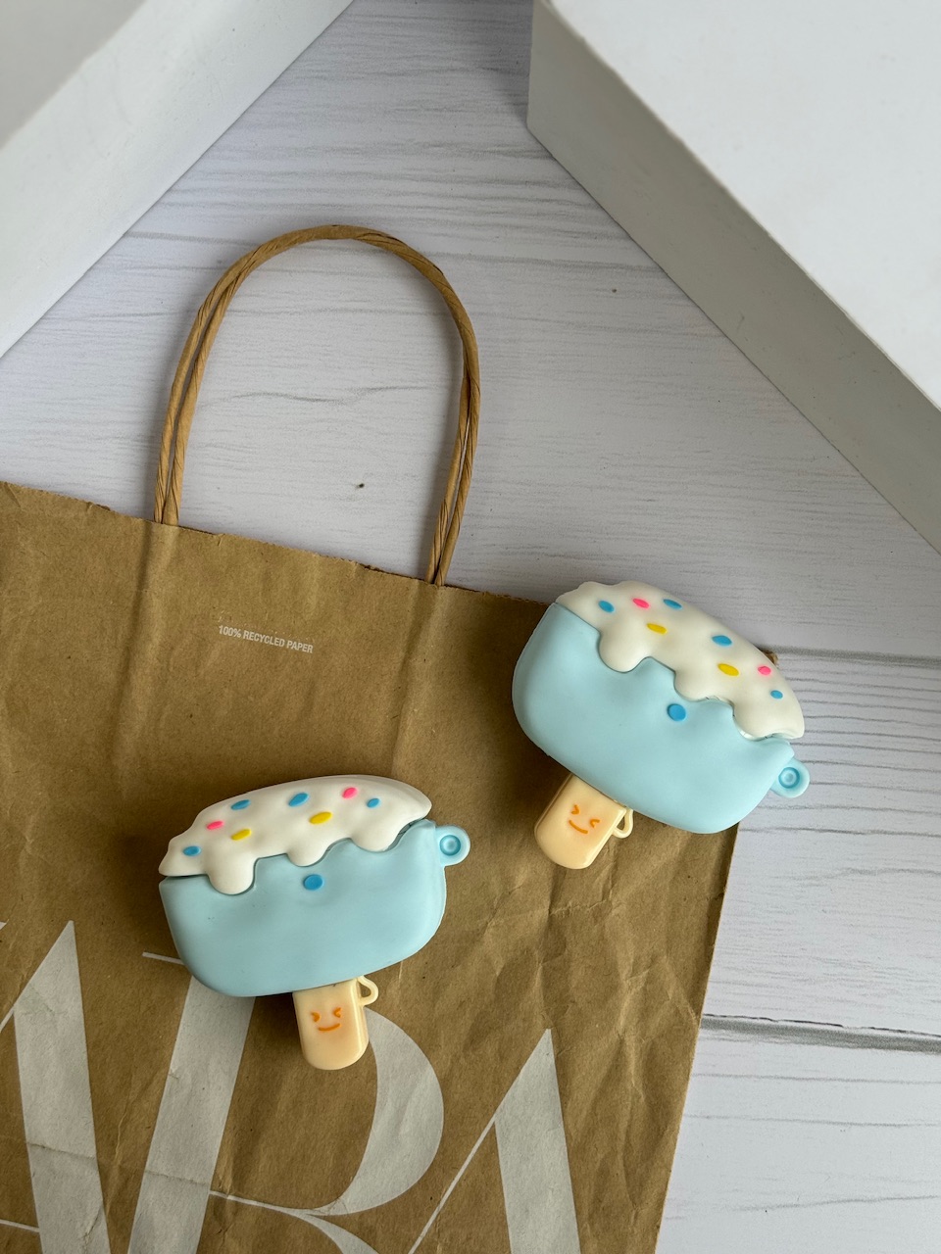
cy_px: 627
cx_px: 470
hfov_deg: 30.3
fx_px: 1740
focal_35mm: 48
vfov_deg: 39.7
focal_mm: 6.86
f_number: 1.78
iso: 100
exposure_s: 1/95
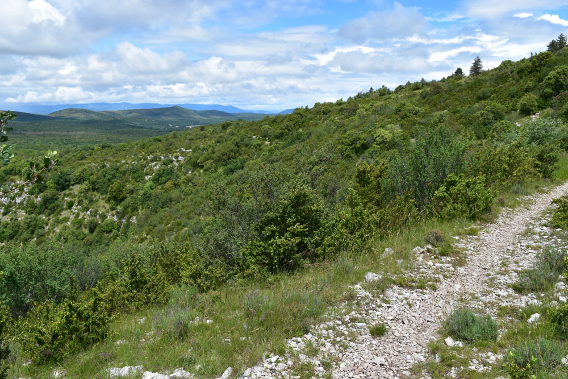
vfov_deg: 47.9
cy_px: 190
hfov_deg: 67.4
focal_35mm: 27
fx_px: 426
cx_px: 284
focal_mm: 18
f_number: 14
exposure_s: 1/320
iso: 400
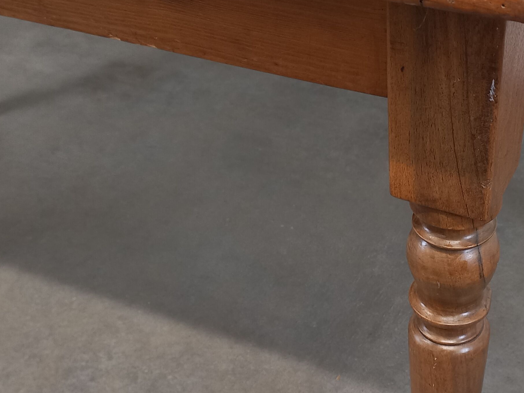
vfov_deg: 26.3
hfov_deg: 34.5
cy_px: 276
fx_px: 833
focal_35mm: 55
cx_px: 360
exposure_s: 1/33.3
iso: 250
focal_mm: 4.65
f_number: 1.8
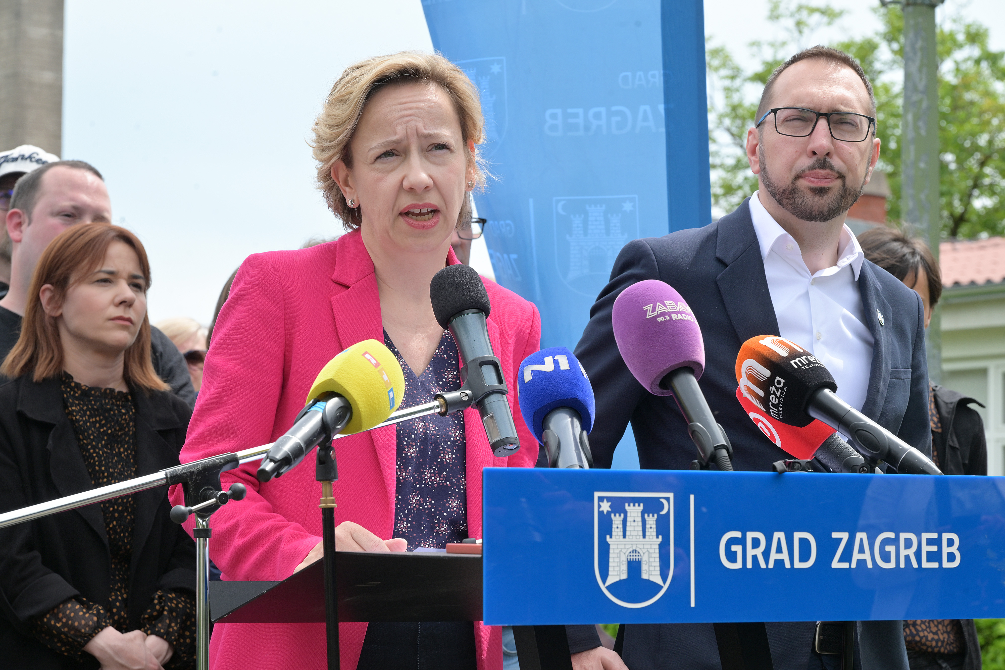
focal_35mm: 103
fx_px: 2875
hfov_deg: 19.8
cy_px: 335
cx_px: 502
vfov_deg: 13.3
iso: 320
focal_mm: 103
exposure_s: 1/250
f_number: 11
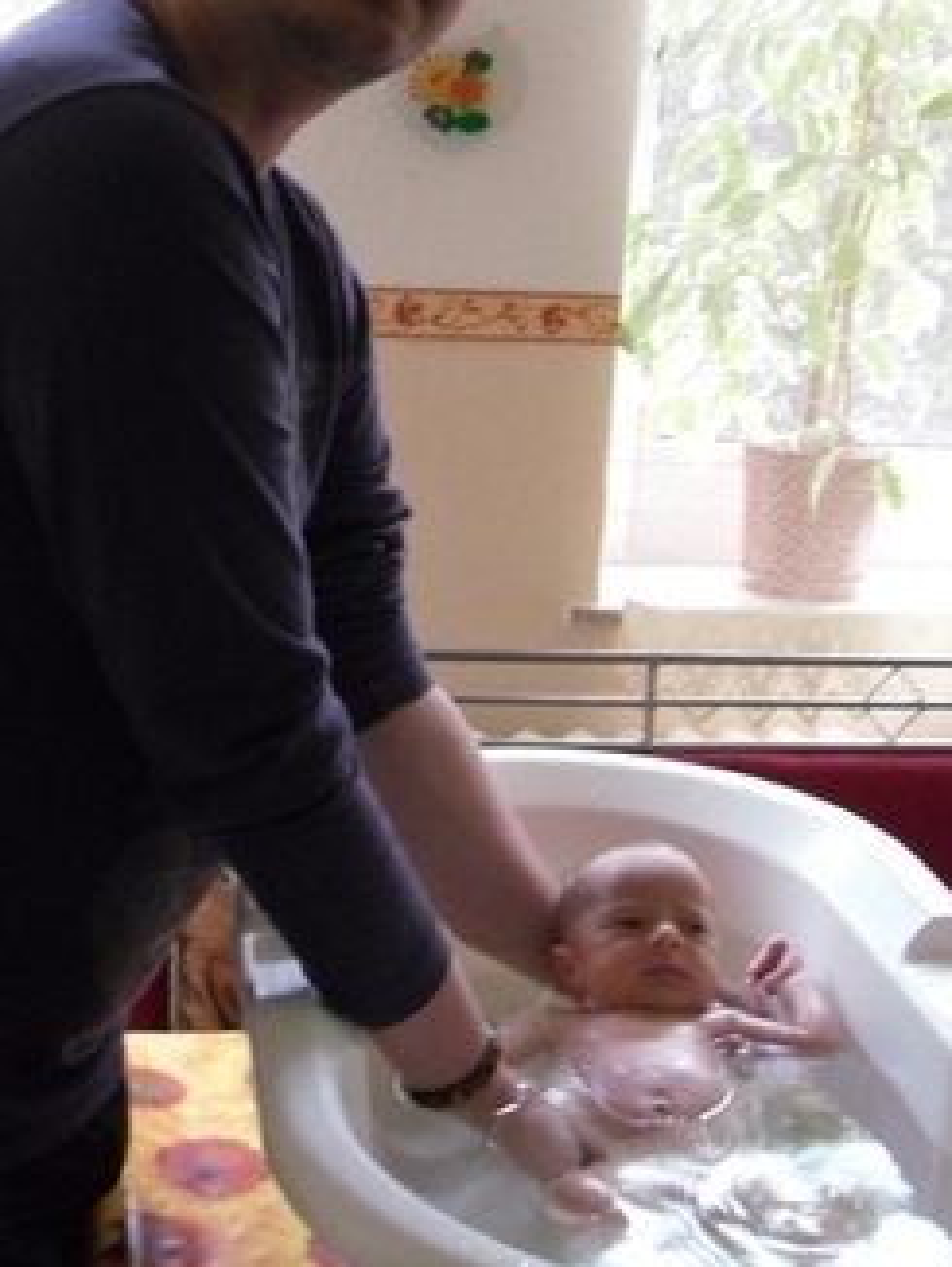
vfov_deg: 32.5
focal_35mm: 59
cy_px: 474
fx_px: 2161
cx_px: 336
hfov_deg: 24.8
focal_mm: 6.3
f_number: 3.5
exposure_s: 1/22
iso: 400
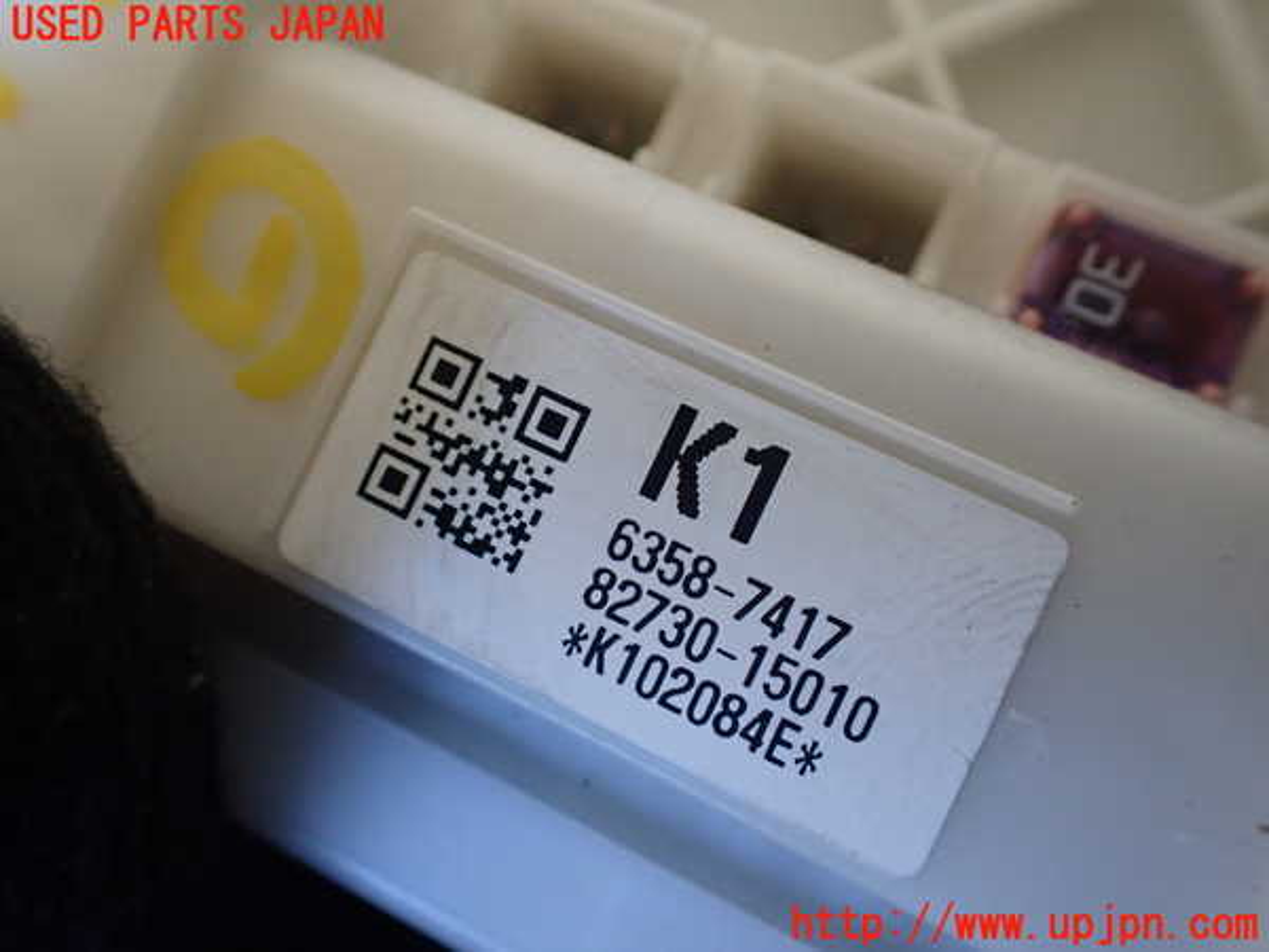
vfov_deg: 46.8
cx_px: 634
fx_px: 1100
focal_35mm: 30
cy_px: 476
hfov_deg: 60.0
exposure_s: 1/125
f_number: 2.3
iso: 400
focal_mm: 5.4
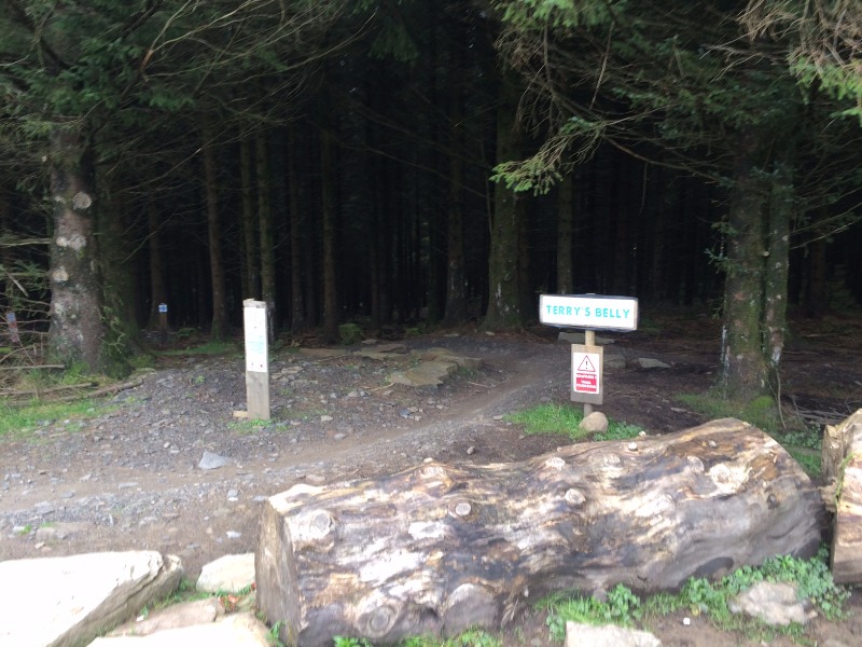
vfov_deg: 48.2
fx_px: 722
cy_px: 324
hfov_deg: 61.7
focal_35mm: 29
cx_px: 431
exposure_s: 1/50
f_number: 2.2
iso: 32
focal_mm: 4.15
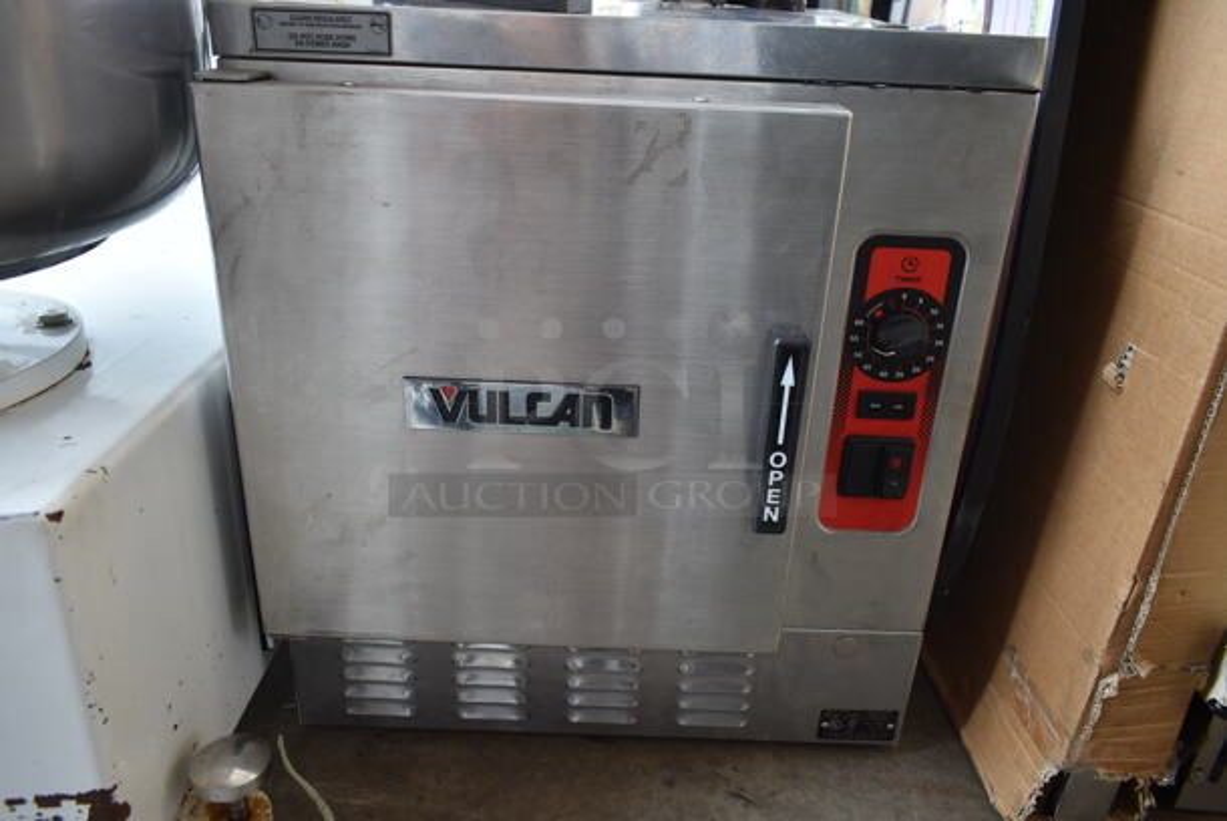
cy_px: 410
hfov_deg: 67.3
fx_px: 921
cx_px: 614
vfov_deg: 48.0
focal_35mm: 27
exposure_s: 1/30
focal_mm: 18
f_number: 3.5
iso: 200
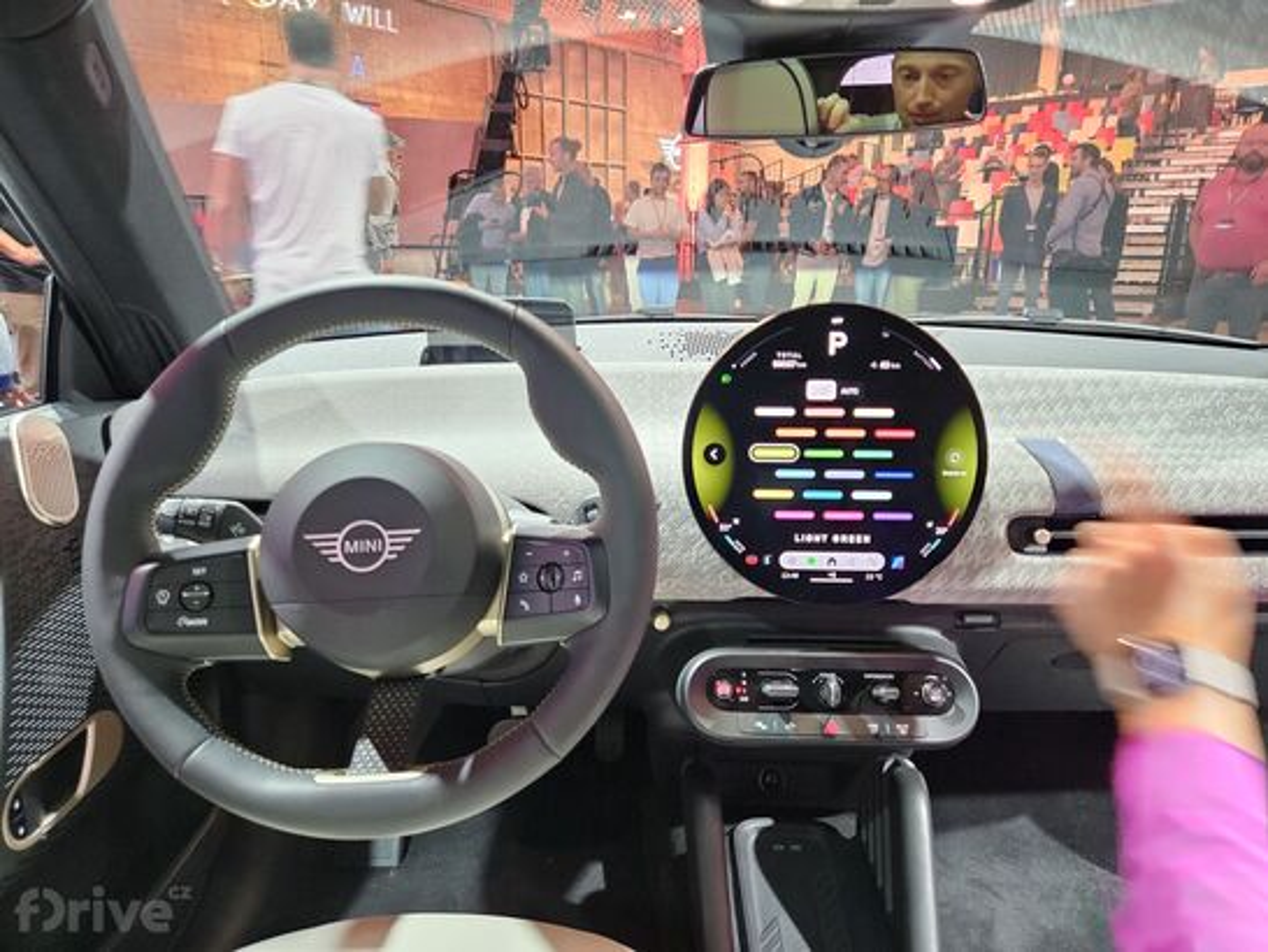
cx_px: 634
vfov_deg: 58.9
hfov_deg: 73.9
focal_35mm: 23
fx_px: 843
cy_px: 476
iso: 500
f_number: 1.8
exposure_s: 1/34
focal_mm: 5.4
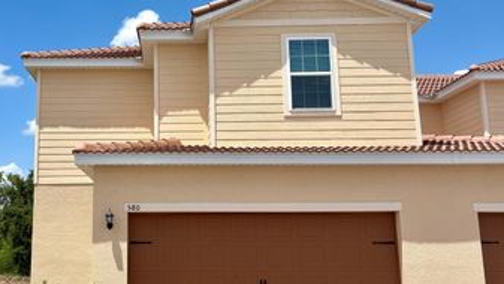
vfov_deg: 28.4
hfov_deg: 47.7
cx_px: 175
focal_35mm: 42
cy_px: 135
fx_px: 562
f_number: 1.6
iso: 50
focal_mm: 5.96
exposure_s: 1/4608
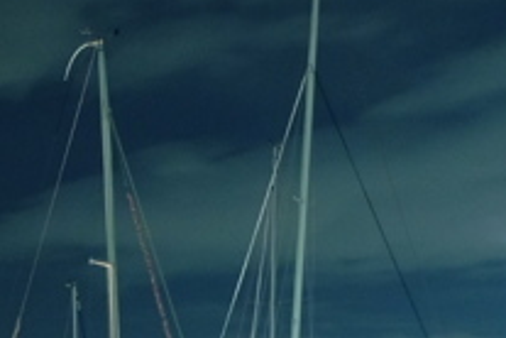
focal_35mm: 153
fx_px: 2150
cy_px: 527
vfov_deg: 8.7
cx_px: -552
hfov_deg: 11.8
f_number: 7.1
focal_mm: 20.5
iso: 800
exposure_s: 5
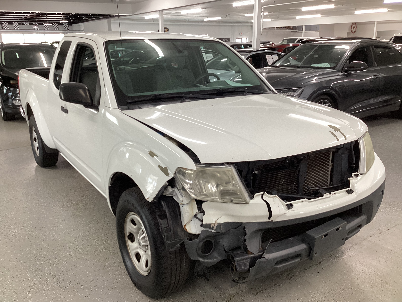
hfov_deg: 58.4
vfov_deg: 45.4
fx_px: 360
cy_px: 151
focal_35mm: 31
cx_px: 201
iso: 125
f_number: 2.4
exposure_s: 1/60
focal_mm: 3.3
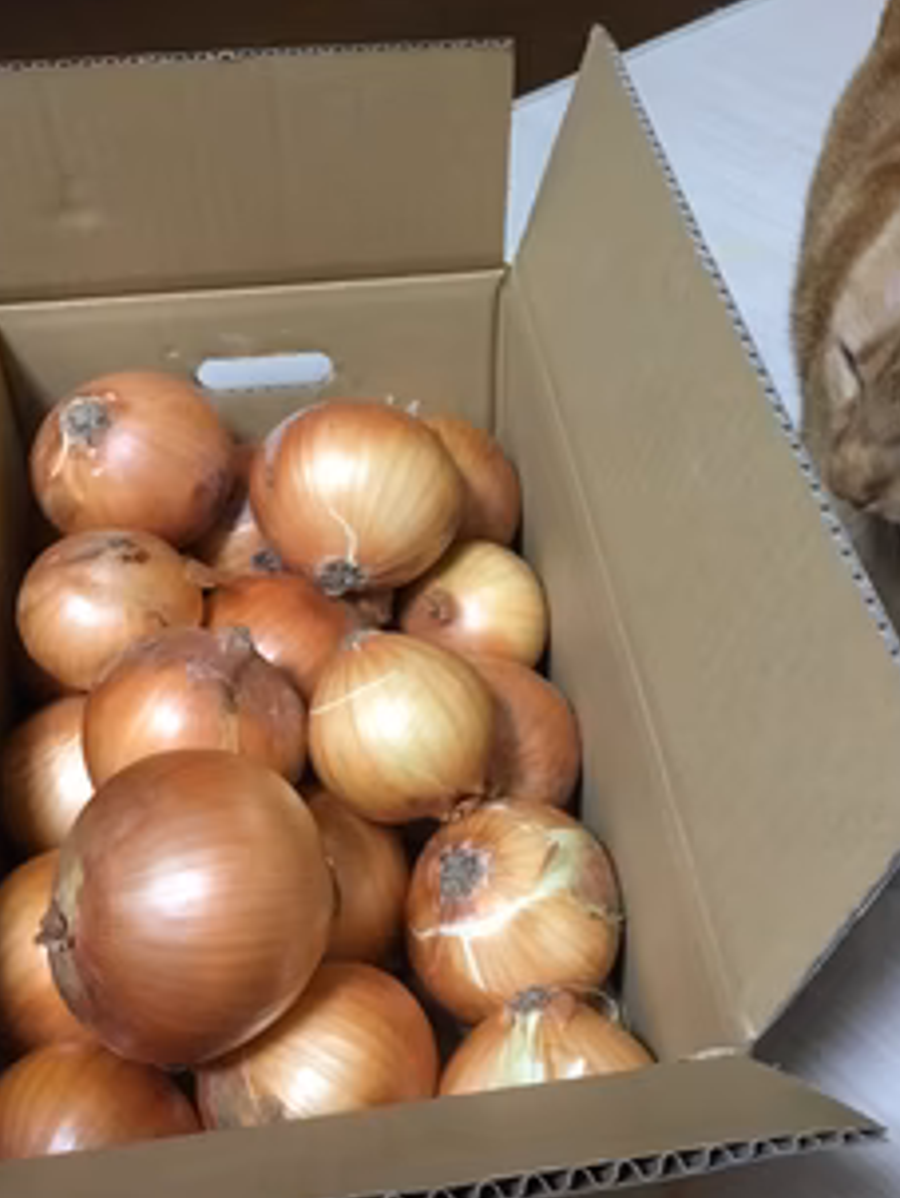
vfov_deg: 45.6
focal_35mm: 41
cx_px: 527
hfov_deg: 35.1
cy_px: 524
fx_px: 1419
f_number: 2.4
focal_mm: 3.3
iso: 200
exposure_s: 1/20
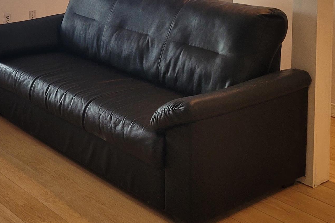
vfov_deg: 20.1
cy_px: -17
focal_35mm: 65
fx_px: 605
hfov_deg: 30.5
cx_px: 85
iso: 200
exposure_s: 1/120
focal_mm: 5.4
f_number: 1.8
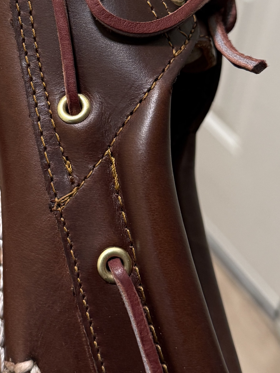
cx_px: 67
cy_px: 84
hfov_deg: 22.4
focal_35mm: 65
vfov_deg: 29.3
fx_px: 701
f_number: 1.78
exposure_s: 1/60
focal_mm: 6.76
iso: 250
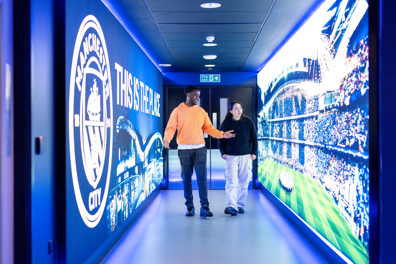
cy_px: 130
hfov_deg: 38.9
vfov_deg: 26.5
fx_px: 561
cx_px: 200
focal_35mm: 51
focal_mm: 50
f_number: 2.2
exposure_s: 1/250
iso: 320
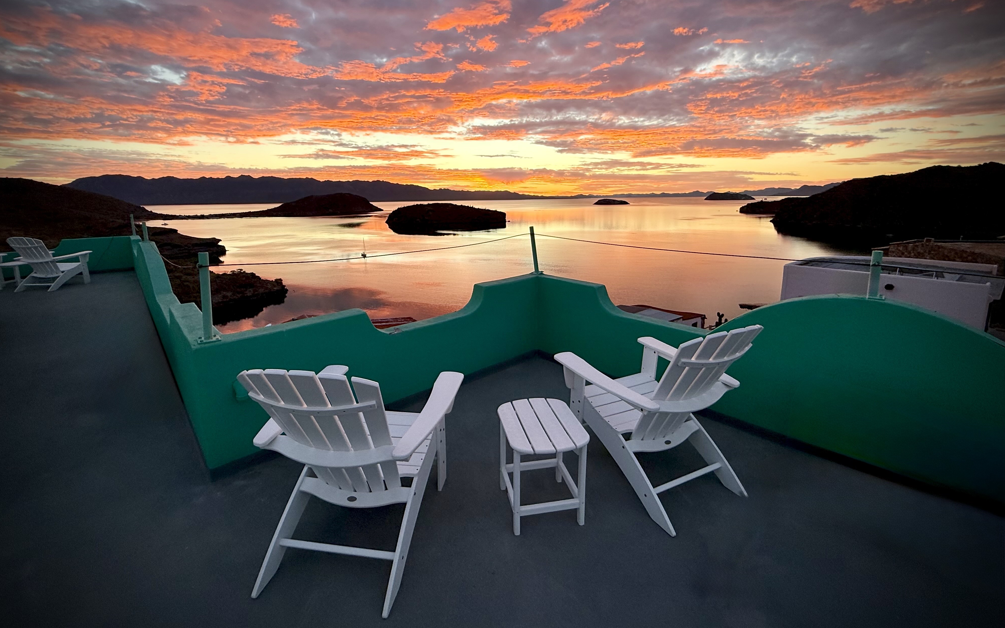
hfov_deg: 101.5
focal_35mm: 15
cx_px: 498
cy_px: 262
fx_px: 411
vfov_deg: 74.2
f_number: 2.2
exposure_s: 1/99
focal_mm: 2.22
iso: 64
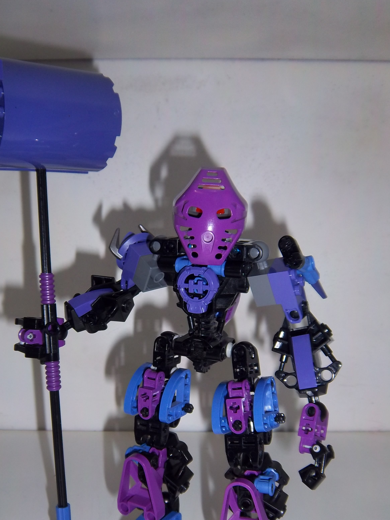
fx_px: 541
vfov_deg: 51.0
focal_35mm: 36
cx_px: 168
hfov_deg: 39.6
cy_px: 312
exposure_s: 1/30
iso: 64
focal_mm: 5.05
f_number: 3.5
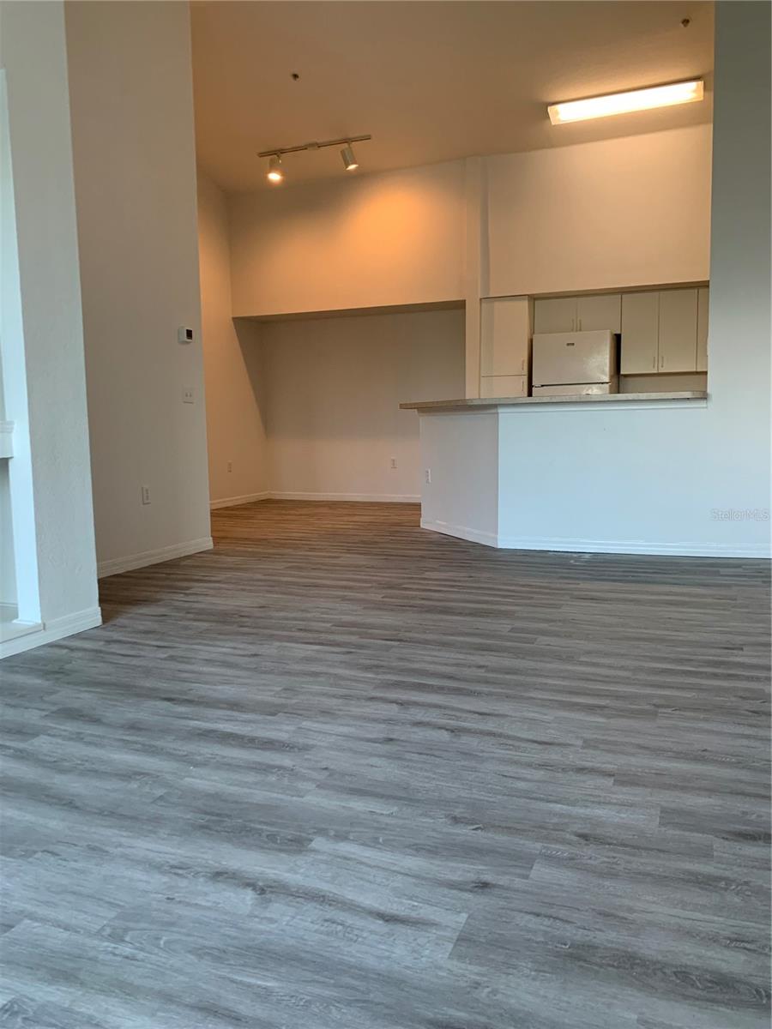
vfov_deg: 67.3
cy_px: 514
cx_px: 386
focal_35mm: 26
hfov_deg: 53.1
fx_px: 773
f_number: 1.8
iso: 125
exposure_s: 1/60
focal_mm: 4.25
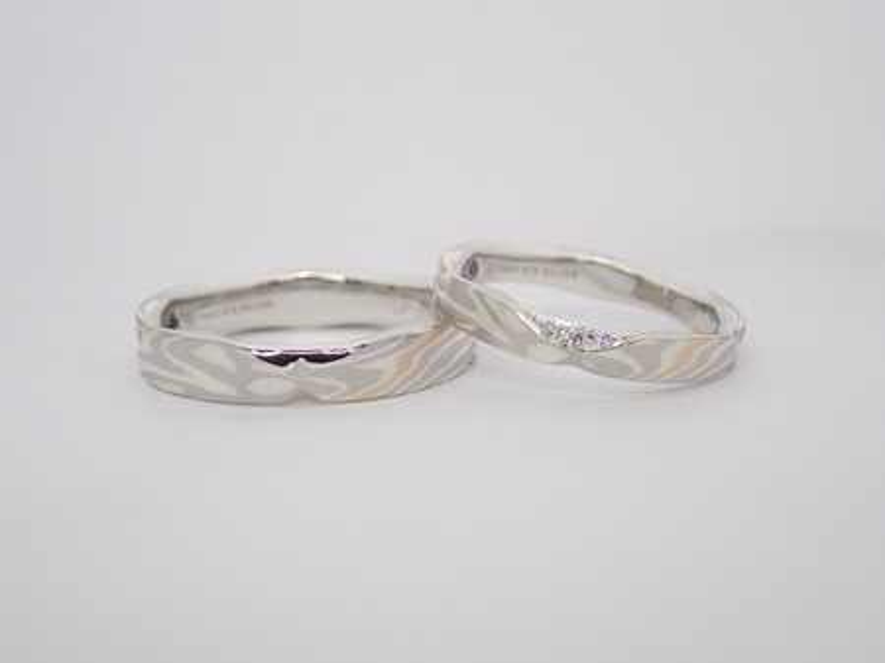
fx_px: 1968
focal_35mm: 77
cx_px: 442
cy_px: 332
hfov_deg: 25.3
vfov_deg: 19.1
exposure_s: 1/125
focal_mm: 13.65
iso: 200
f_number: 4.1
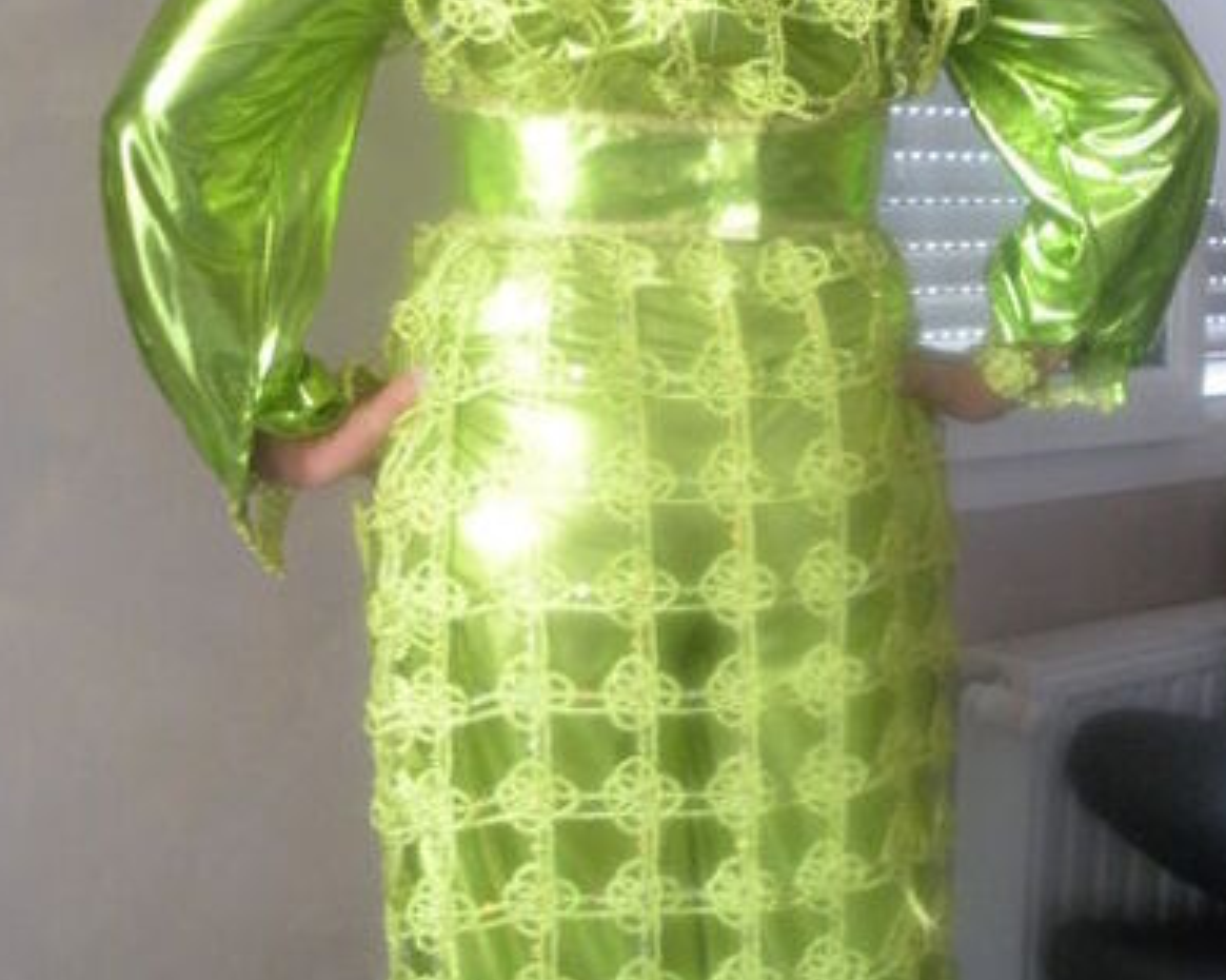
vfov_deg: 26.1
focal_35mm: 58
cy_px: 601
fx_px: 2103
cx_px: 667
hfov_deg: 32.5
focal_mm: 6.3
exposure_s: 1/22.1
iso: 400
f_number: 3.5
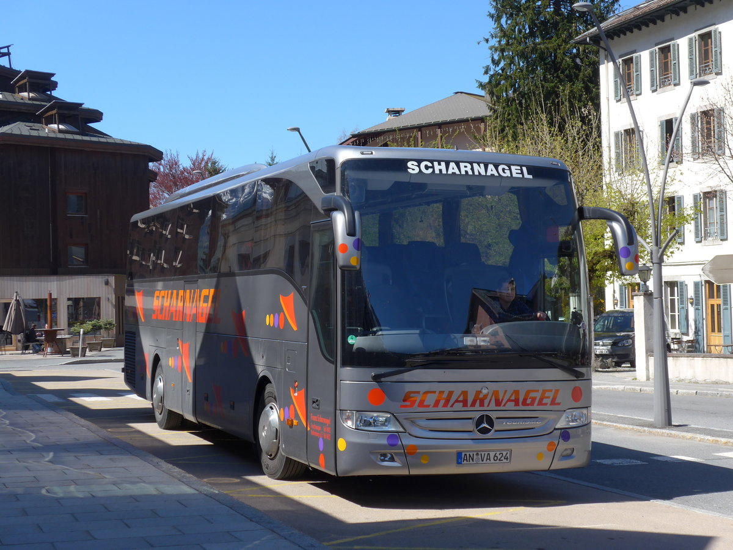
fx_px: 1313
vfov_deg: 23.7
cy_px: 275
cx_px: 366
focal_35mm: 62
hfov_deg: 31.2
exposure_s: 1/640
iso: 80
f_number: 3.7
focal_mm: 12.7
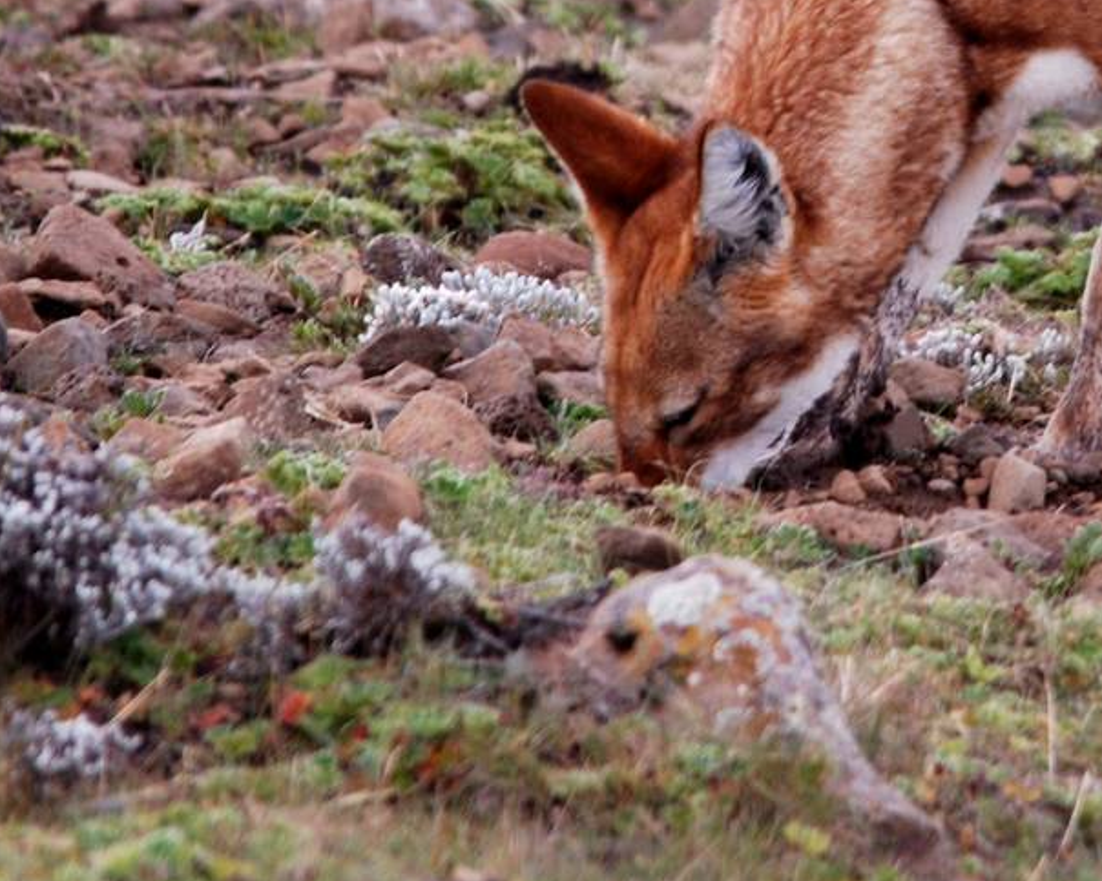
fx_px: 48686
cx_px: 985
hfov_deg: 1.3
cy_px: -32
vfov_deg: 1.0
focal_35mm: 1493
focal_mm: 400
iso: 400
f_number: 6.3
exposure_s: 1/250
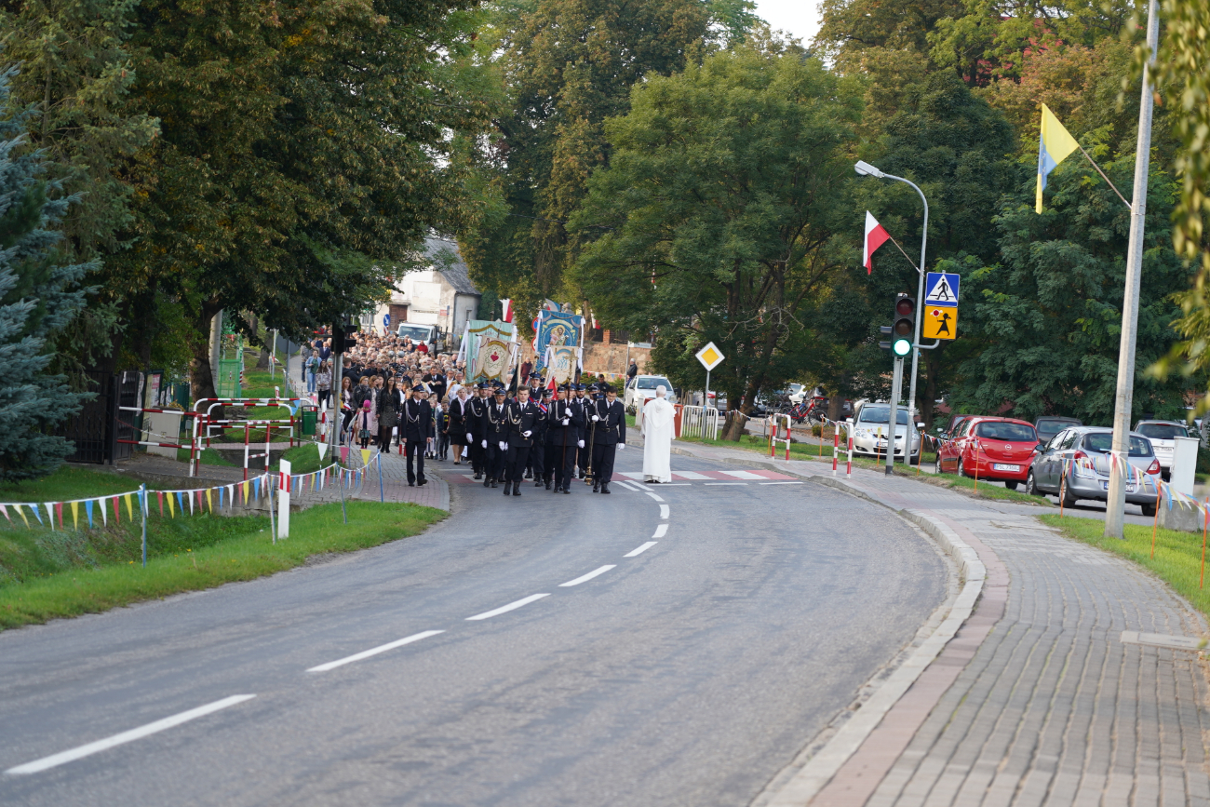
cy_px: 404
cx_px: 605
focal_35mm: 105
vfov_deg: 13.0
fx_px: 3529
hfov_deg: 19.5
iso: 200
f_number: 4
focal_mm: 105
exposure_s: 1/160
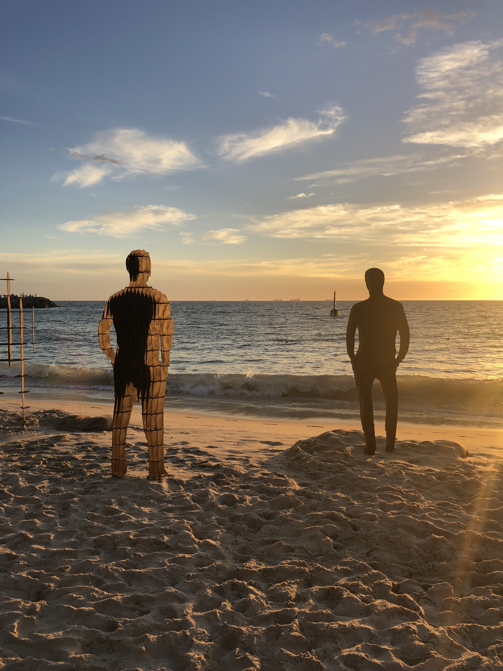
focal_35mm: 28
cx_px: 252
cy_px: 336
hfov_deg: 49.7
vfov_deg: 63.4
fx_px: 542
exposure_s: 1/923
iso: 20
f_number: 1.8
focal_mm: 4
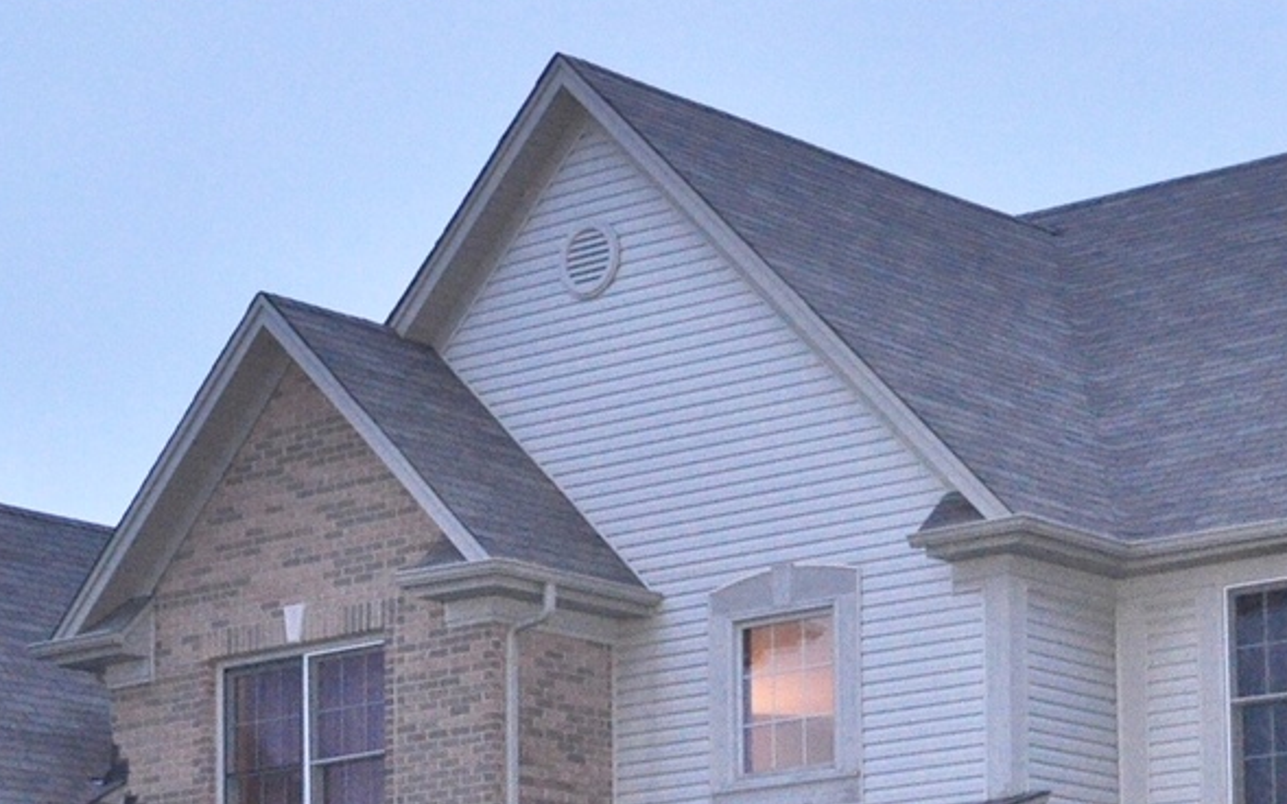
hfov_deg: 17.6
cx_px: 918
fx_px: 4138
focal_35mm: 118
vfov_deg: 10.9
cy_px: 902
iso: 800
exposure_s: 1/60
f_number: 4.5
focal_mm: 28
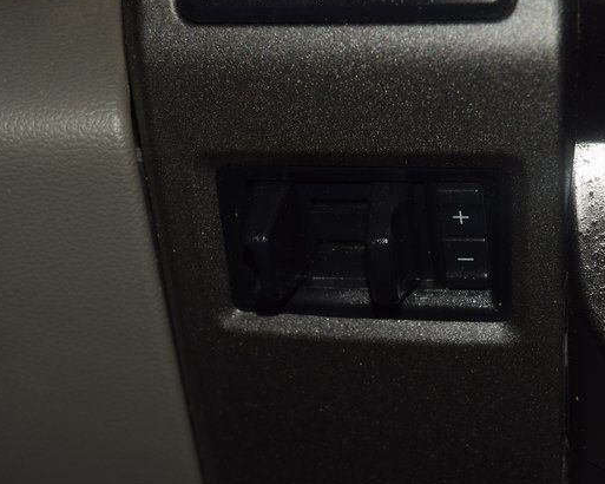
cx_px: 351
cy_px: 239
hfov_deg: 15.6
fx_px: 2202
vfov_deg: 12.5
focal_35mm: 123
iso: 100
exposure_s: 1/125
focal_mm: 70
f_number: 8
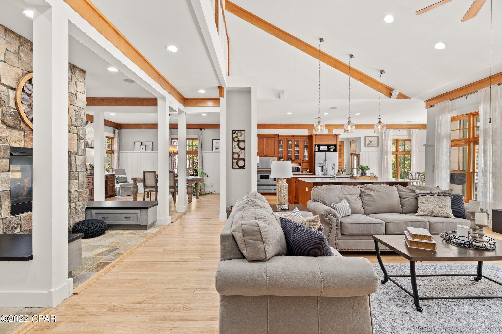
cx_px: 251
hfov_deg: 96.7
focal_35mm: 16
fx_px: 223
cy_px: 167
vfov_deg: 73.7
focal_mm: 16
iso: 500
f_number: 8
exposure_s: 1/2
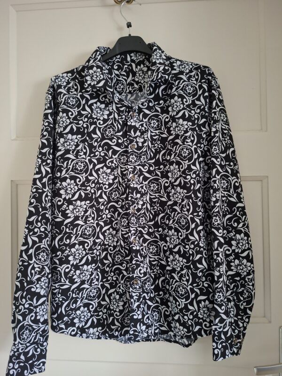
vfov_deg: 73.9
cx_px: 141
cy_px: 188
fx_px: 250
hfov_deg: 58.9
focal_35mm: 23
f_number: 1.8
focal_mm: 5.54
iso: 800
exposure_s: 1/25
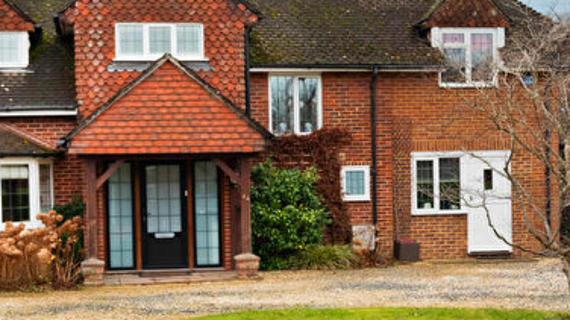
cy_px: 161
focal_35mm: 40
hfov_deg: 50.1
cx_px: 218
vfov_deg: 29.7
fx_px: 604
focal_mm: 20.5
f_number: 5
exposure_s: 1/100
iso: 500
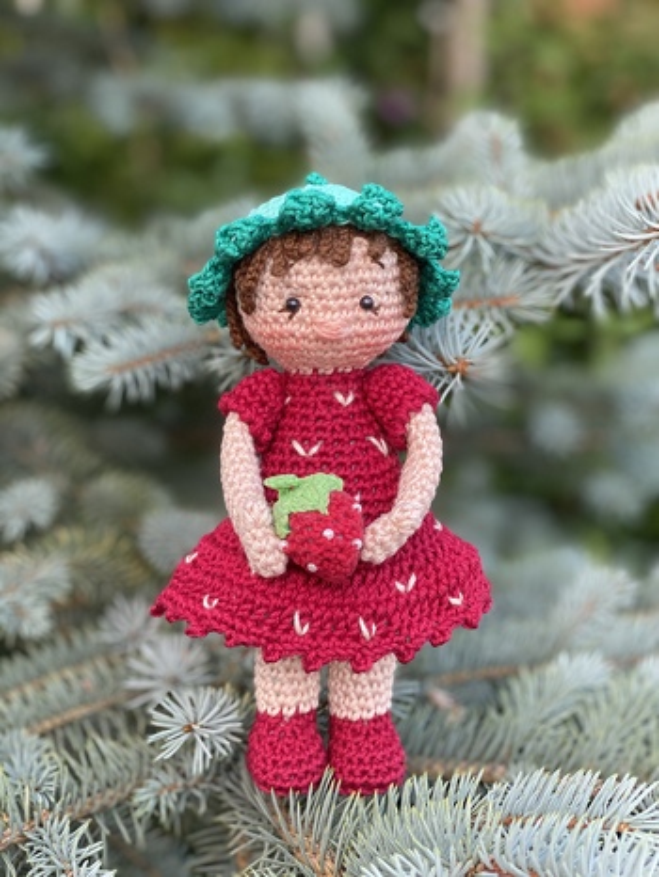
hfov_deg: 28.1
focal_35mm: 52
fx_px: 1319
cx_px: 330
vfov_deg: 36.8
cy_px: 438
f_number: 2
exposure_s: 1/122
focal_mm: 6
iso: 250
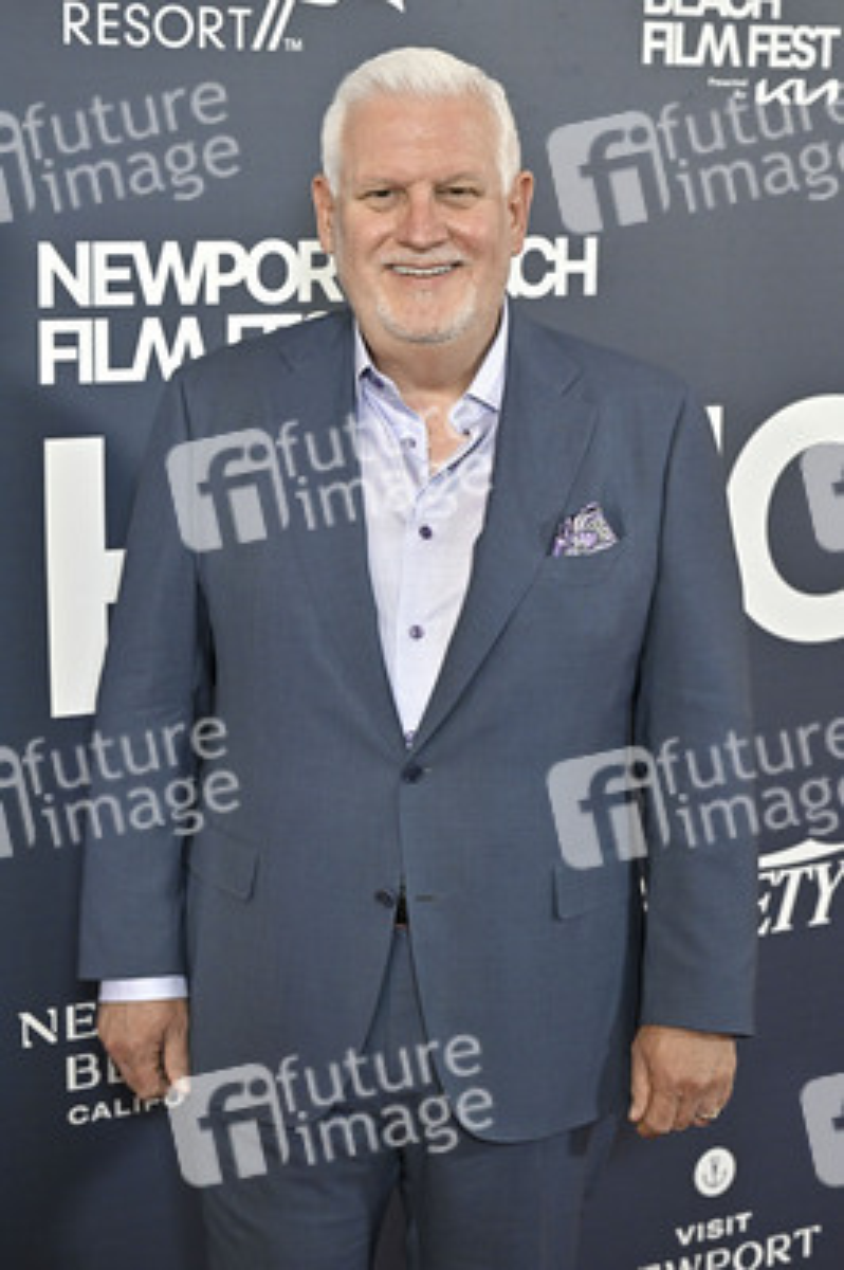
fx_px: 2395
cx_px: 422
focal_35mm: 68
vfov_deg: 29.7
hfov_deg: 20.0
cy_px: 635
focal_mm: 68
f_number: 5.6
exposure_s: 1/320
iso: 2500
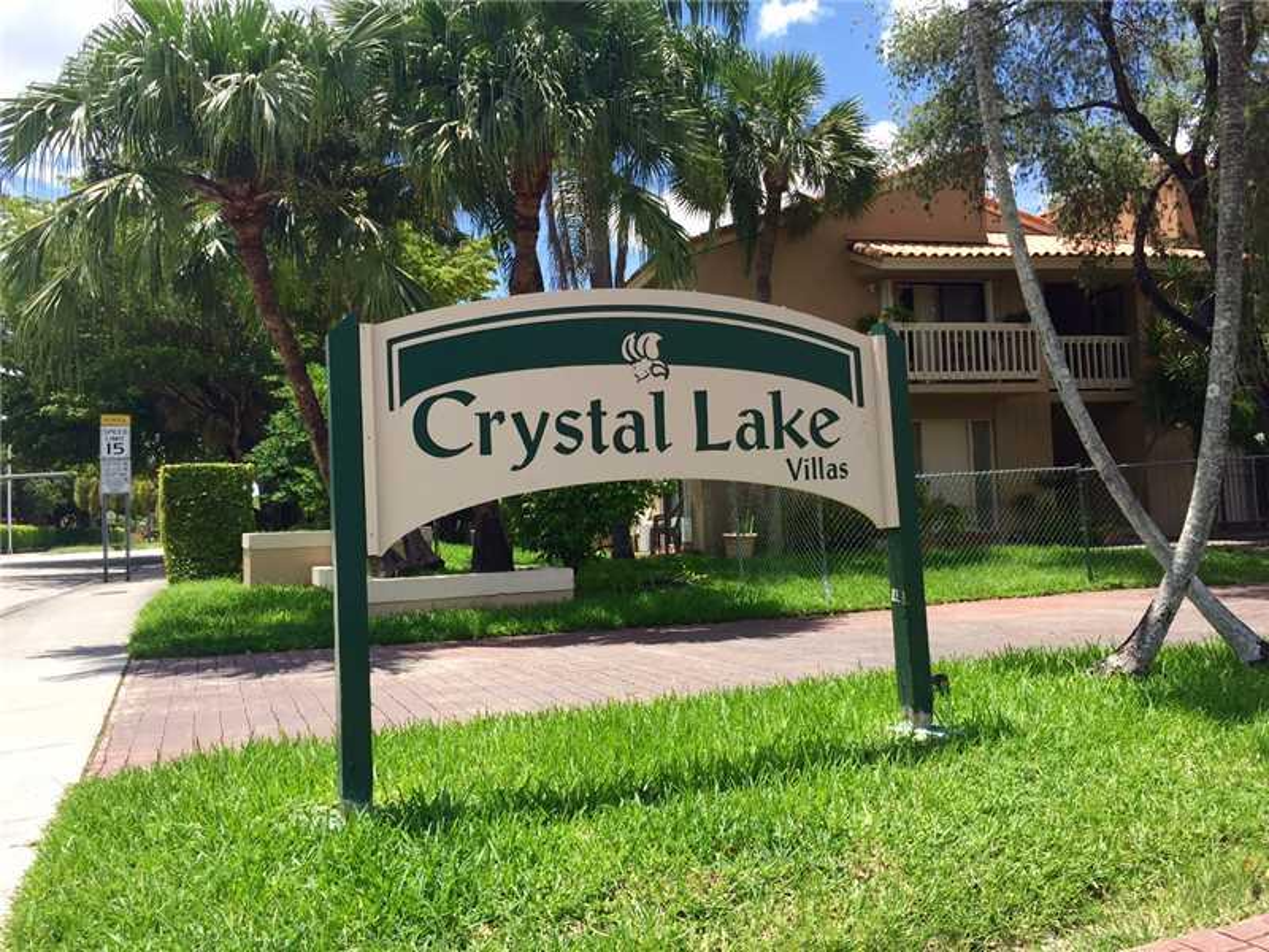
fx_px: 1063
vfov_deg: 48.2
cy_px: 476
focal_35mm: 29
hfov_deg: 61.7
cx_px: 634
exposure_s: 1/1041
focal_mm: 4.15
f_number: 2.2
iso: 32
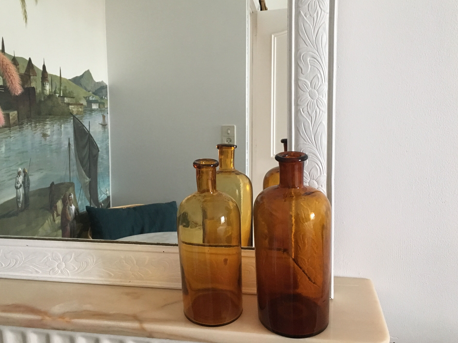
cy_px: 156
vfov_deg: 42.9
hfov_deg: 55.3
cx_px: 208
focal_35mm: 33
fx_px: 437
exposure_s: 1/25
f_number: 2.2
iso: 200
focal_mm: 4.15
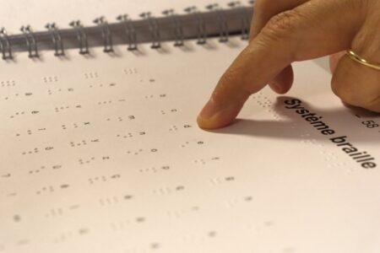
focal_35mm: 75
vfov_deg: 18.2
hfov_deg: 27.0
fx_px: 792
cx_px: 190
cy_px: 126
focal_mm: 50
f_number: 5.6
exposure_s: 1/200
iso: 3200
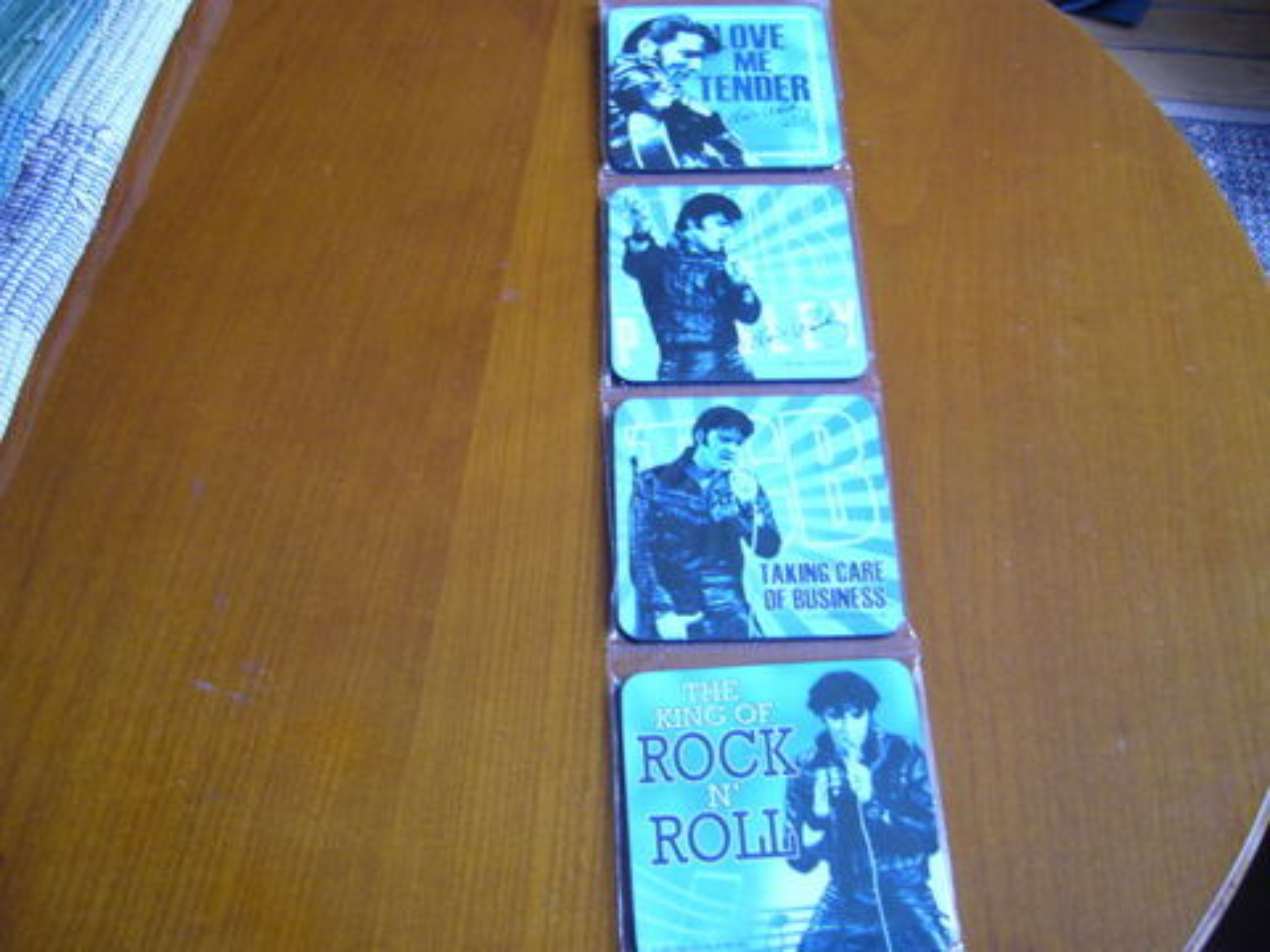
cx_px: 635
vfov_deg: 40.7
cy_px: 476
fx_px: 1284
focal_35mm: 35
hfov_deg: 52.6
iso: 160
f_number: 2.8
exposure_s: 1/15
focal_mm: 5.8
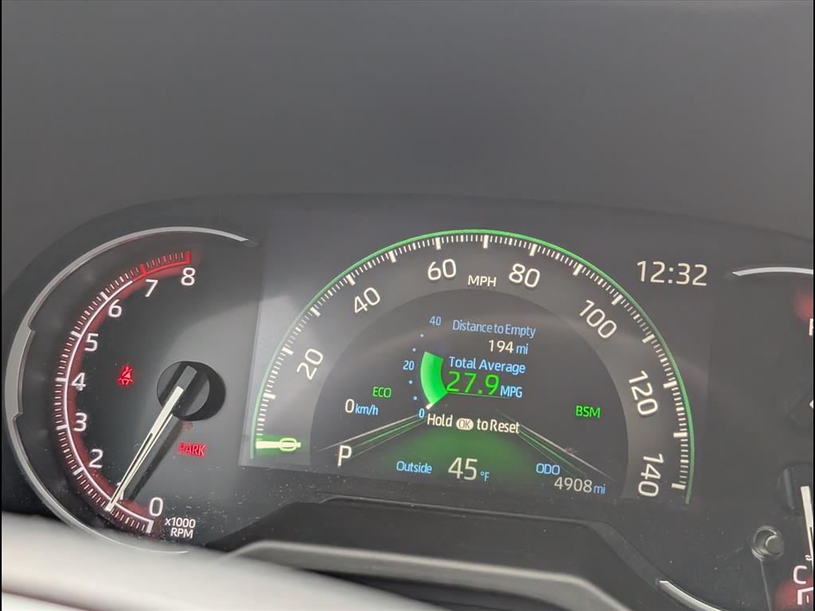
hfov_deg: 38.9
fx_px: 1154
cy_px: 306
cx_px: 408
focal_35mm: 49
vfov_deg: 29.7
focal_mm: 6.9
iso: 467
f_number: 1.68
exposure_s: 1/357
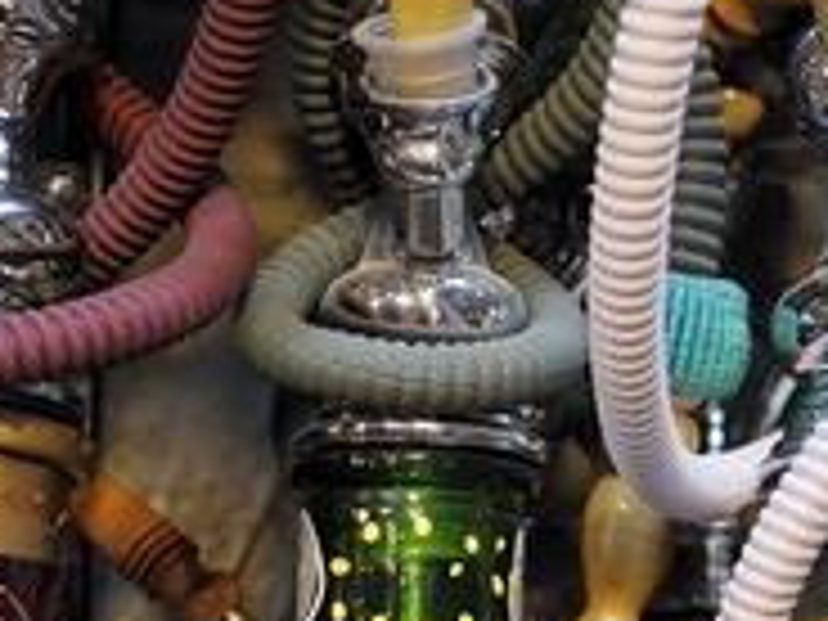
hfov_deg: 14.0
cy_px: 576
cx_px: 598
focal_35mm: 141
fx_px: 3373
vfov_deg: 10.5
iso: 1000
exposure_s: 1/60
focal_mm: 30
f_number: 3.5
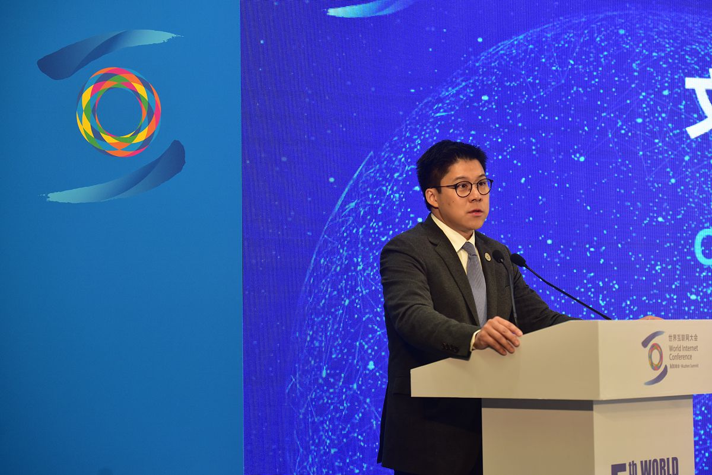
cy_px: 238
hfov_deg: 19.4
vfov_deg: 13.1
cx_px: 356
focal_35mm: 105
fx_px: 2077
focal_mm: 105
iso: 800
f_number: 3.5
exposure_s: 1/200
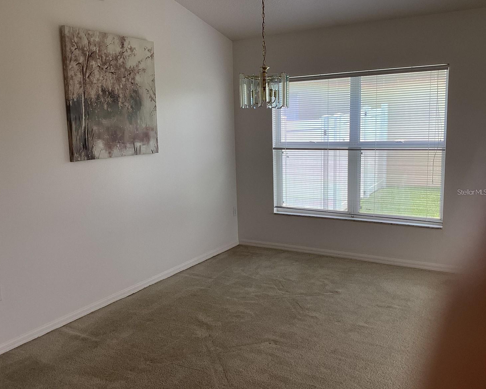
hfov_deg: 54.2
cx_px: 224
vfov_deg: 44.6
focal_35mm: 33
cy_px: 192
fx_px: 475
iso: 50
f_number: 2.4
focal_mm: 3.3
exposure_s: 1/120
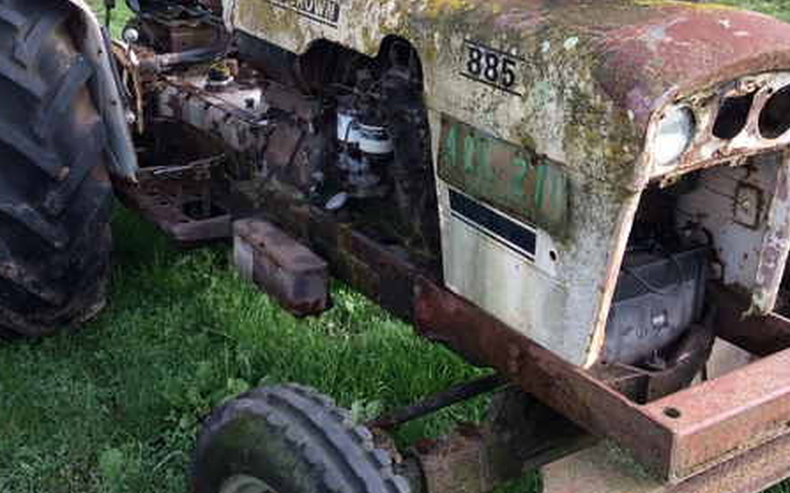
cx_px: 341
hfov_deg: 40.2
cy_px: 163
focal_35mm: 50
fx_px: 1076
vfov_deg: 25.7
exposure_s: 1/258
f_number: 2.4
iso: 32
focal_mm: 3.3
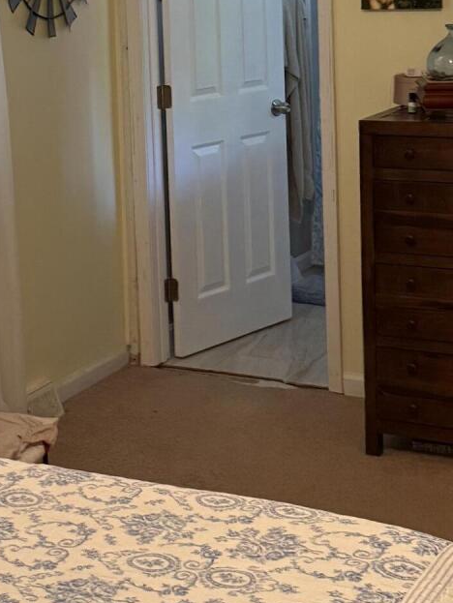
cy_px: 74
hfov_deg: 19.2
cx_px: 219
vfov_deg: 24.7
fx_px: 1342
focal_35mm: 77
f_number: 1.78
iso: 500
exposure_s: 1/60
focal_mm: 6.76
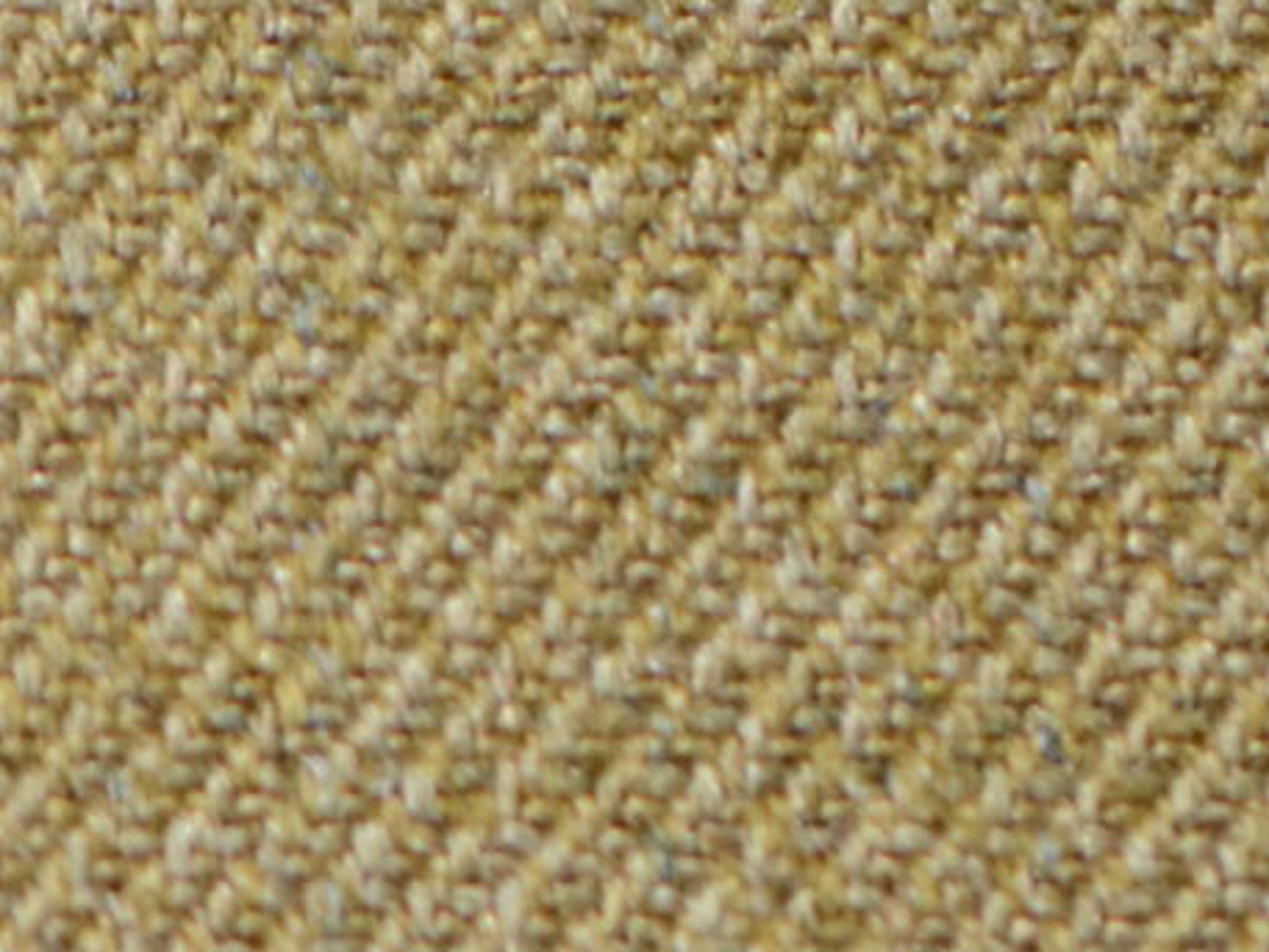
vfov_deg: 2.1
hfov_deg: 2.7
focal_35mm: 725
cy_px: 727
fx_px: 26585
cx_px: 1616
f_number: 3.8
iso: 800
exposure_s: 1/125
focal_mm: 90
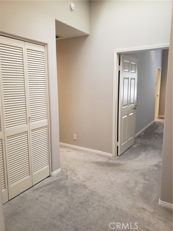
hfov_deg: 53.1
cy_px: 116
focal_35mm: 26
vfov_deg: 67.3
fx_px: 173
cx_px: 86
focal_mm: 4.3
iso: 250
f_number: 1.5
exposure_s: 1/60
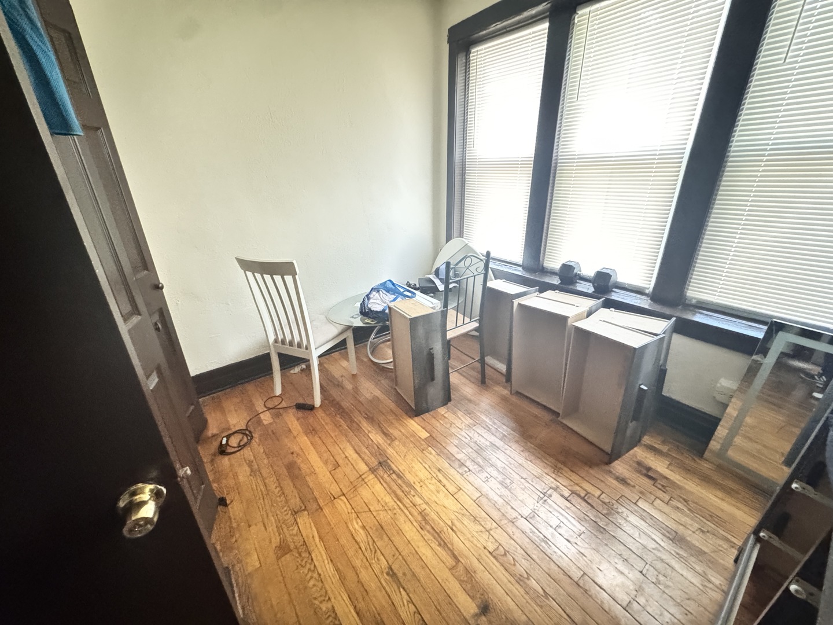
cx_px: 416
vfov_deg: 85.7
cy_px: 312
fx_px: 337
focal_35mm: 14
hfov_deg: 102.1
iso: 2500
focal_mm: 2.22
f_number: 2.2
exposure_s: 1/23
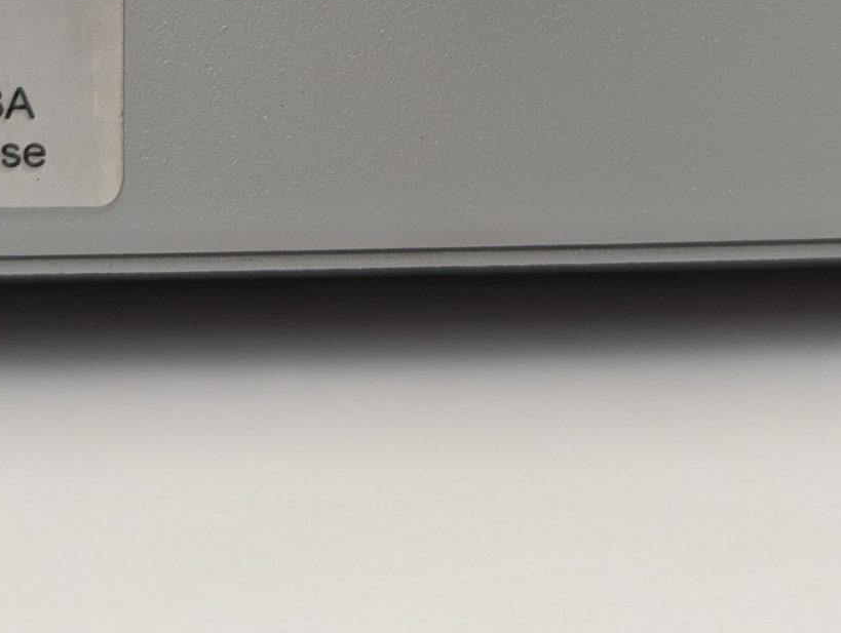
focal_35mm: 75
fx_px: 1825
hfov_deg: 25.9
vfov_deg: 18.0
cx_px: 403
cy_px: -258
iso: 145
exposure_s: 1/100
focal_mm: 6.81
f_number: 1.85
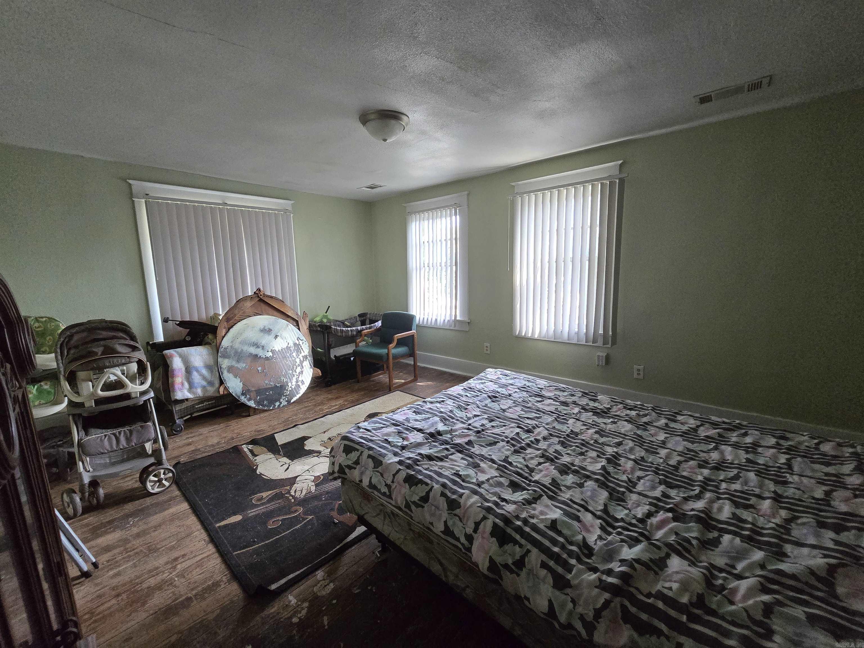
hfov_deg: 106.2
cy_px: 324
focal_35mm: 13
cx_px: 432
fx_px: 324
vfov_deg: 89.9
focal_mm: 2.2
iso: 640
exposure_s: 1/100
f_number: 2.2
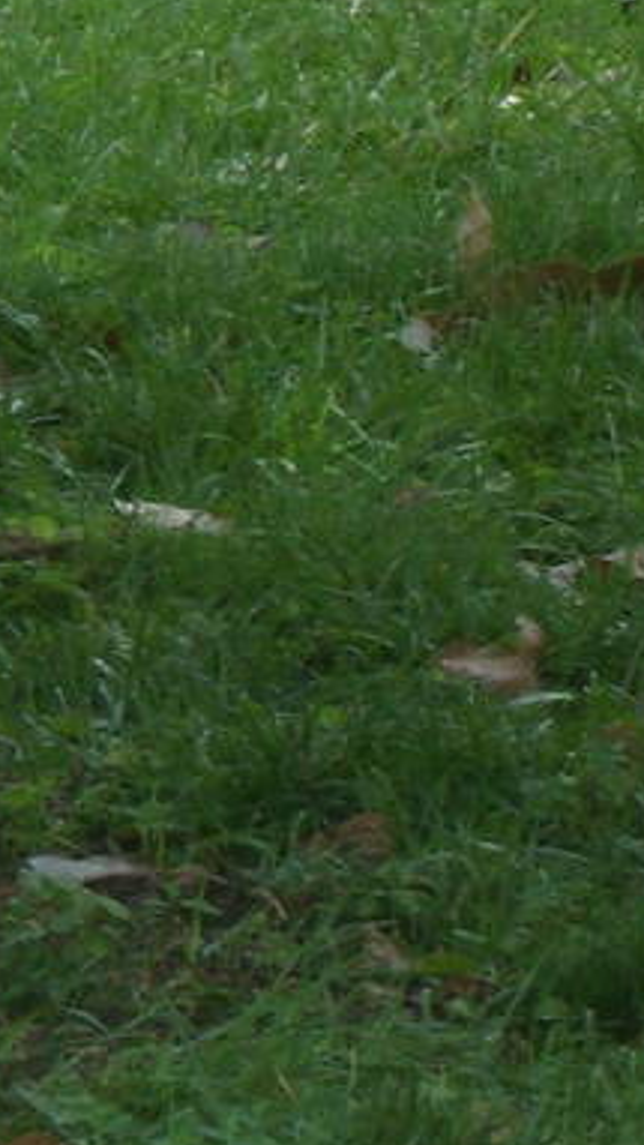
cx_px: -1713
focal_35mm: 1231
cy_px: 393
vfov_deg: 1.8
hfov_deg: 1.0
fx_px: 37354
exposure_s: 1/180
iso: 80
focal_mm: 46.8
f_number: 5.9
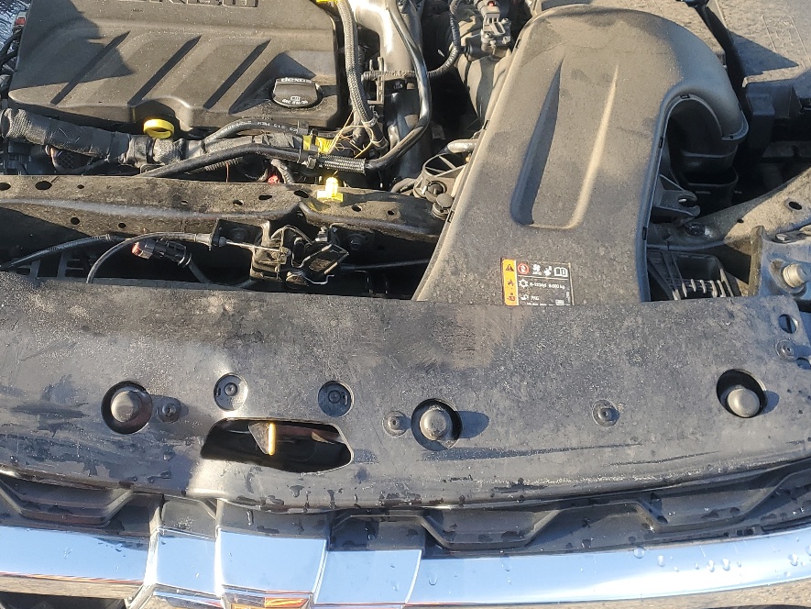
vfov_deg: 30.2
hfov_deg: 40.1
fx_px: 1101
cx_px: 292
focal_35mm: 47
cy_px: 126
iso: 50
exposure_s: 1/286
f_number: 1.5
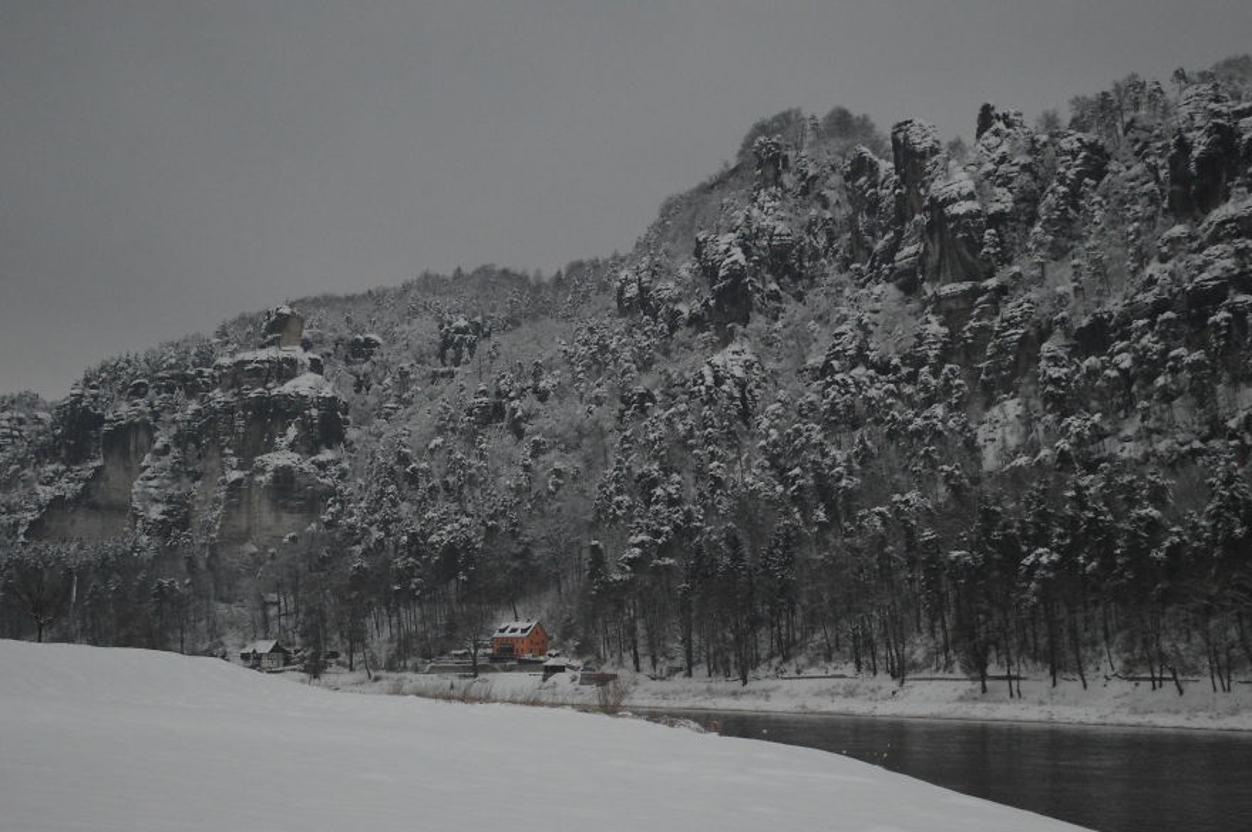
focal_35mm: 60
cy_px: 416
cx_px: 626
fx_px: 2085
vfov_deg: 22.6
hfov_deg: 33.4
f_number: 5.3
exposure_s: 1/4000
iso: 3200
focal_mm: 40
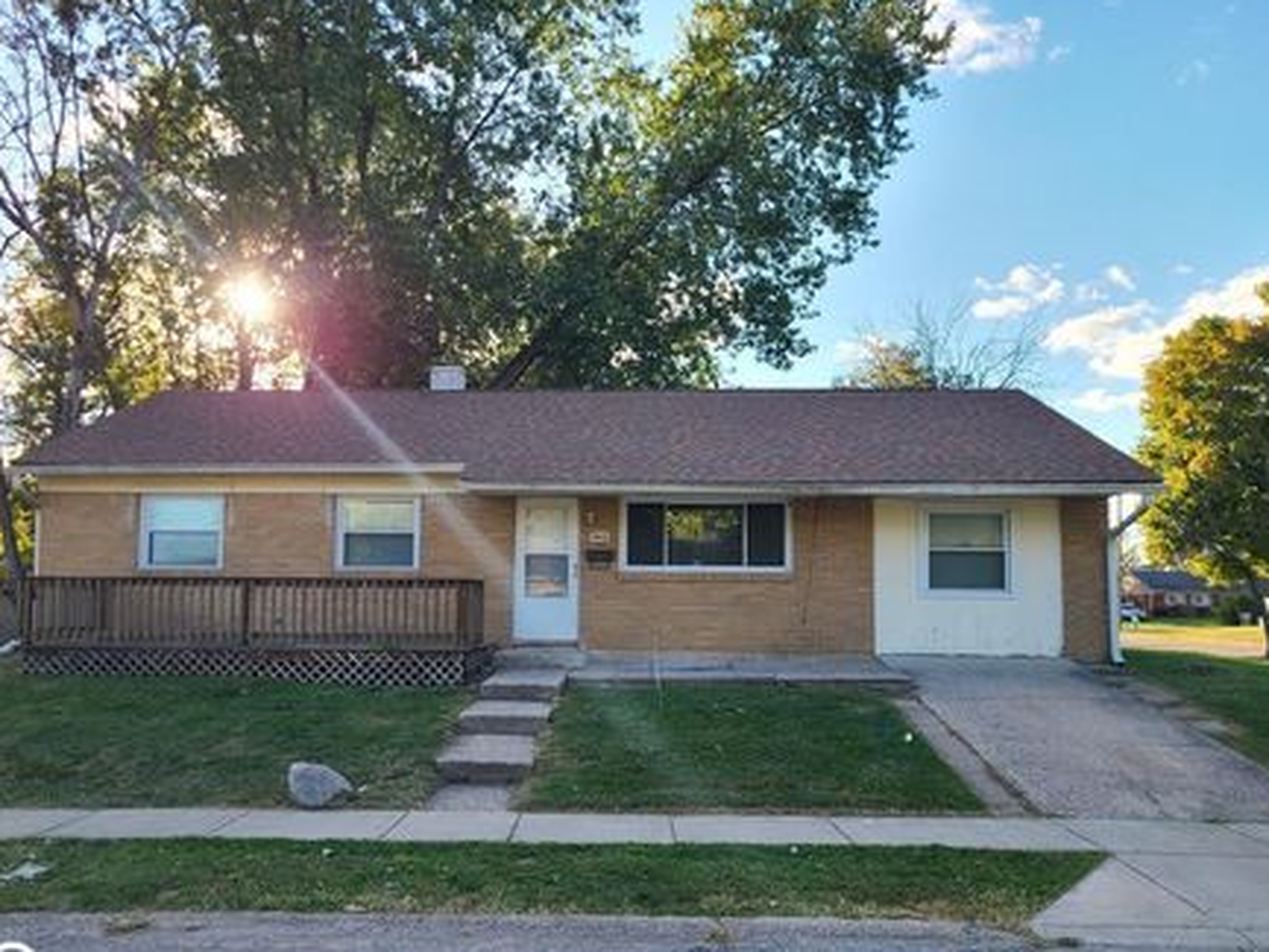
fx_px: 1100
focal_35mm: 30
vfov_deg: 46.8
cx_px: 583
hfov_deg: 59.9
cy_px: 520
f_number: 1.8
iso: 40
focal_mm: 5.4
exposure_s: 1/471
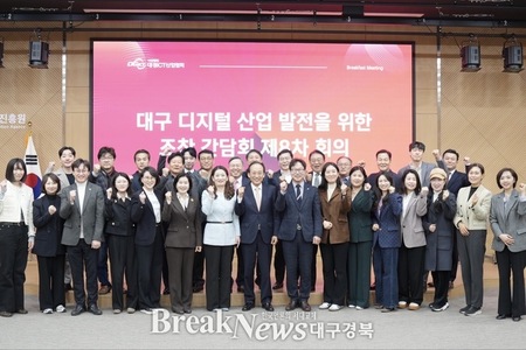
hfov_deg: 46.4
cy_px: 175
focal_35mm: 42
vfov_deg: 31.9
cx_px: 263
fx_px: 614
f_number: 2.8
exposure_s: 1/50
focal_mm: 28
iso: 320
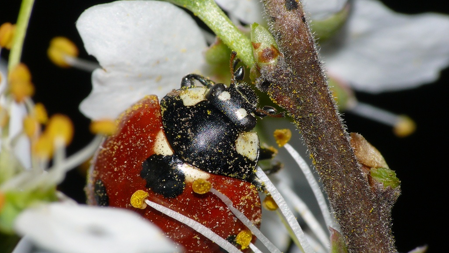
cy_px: 118
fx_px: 4156
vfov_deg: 3.5
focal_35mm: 349
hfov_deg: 6.2
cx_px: 225
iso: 100
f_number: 11
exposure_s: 1/1000
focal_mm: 67.4
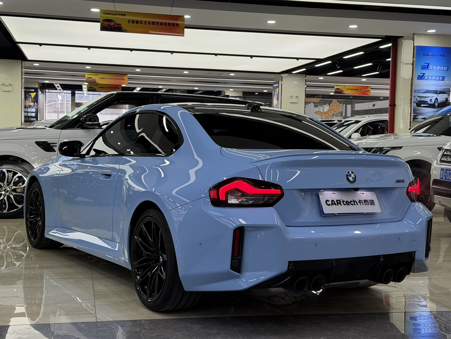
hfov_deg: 39.7
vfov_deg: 30.3
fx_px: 625
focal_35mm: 48
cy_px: 170
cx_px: 226
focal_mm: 6.76
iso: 50
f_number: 1.78
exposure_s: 1/121
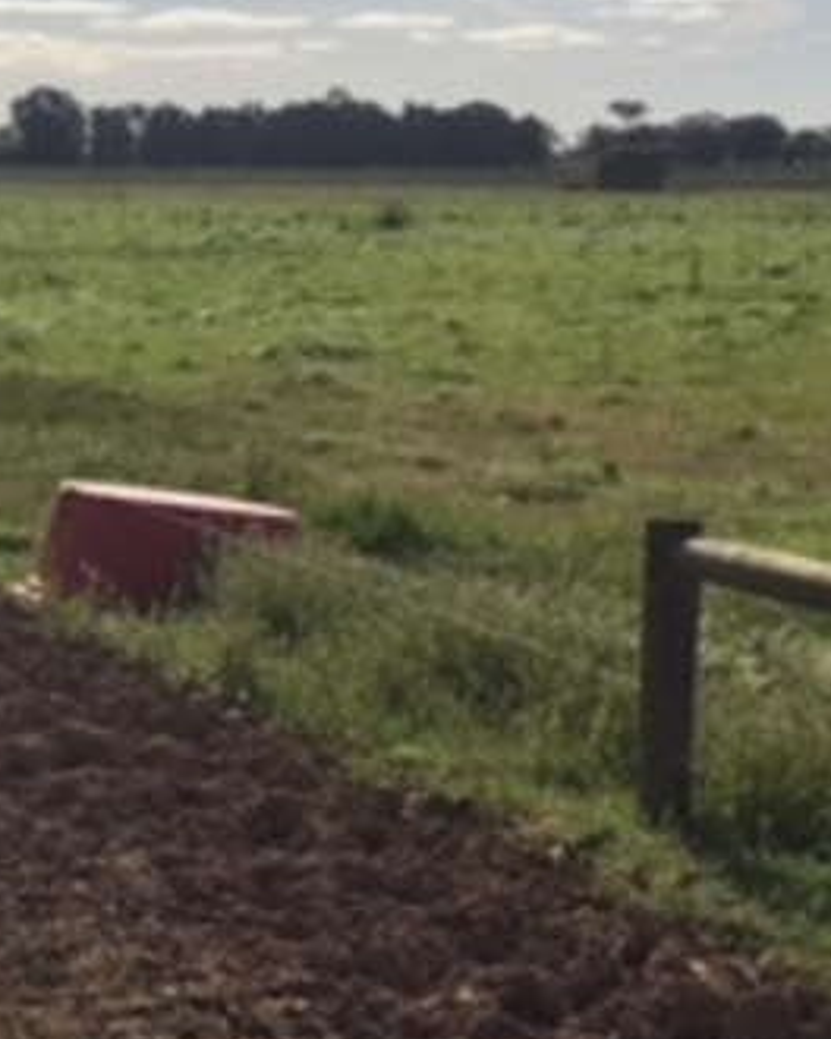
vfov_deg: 18.5
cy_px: 740
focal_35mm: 103
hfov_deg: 14.2
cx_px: -327
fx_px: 3167
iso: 25
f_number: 2.2
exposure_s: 1/2959
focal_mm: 4.15
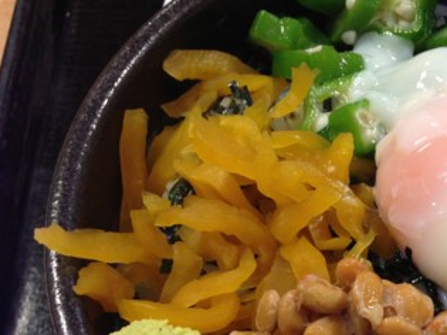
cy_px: 267
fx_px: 865
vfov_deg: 21.6
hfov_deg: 27.5
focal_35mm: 67
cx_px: 436
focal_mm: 4.13
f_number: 2.4
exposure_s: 1/30
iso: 64
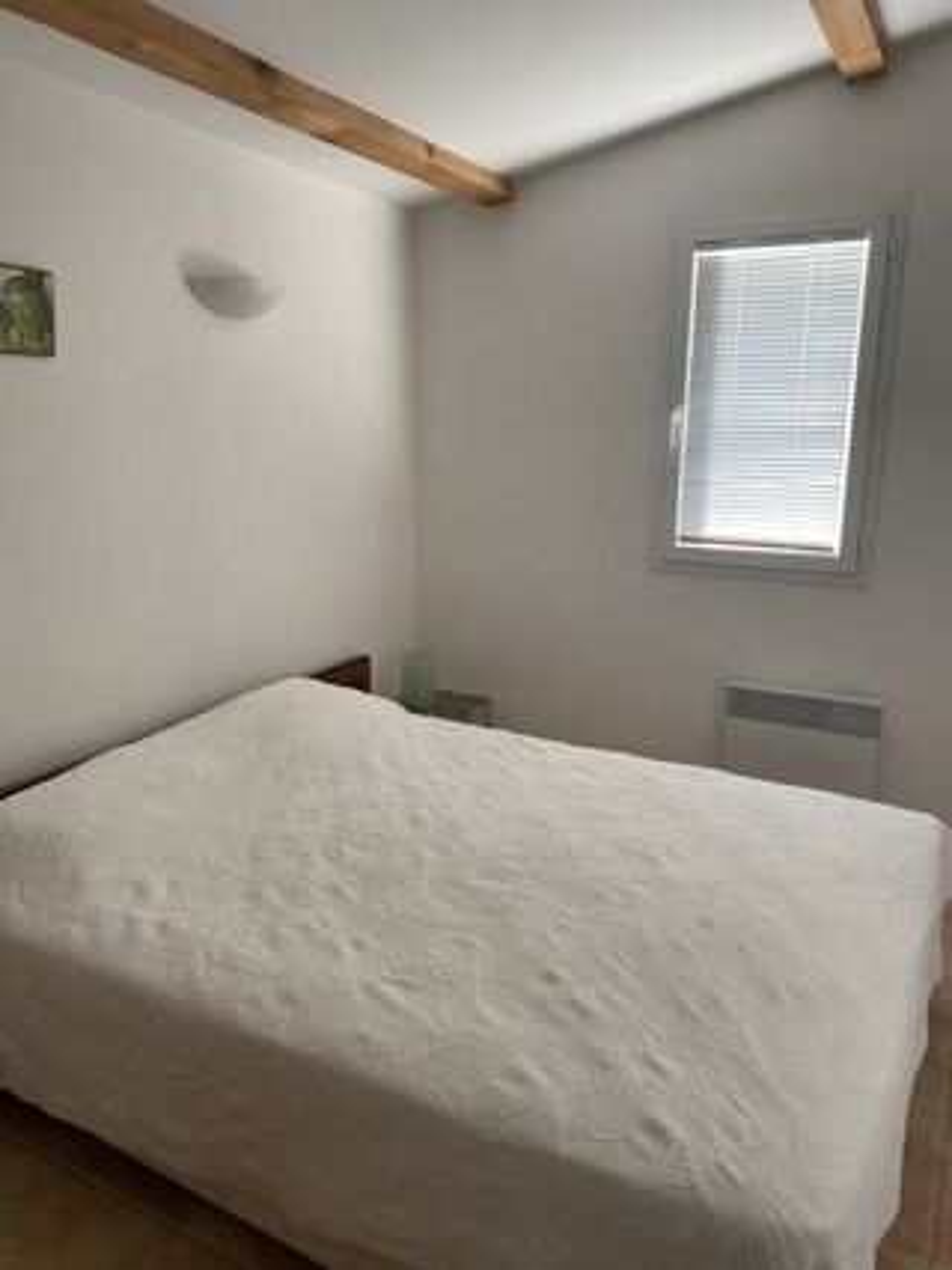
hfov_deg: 53.0
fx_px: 954
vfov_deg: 67.3
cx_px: 476
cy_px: 635
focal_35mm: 26
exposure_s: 1/119
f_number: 1.8
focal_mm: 4.25
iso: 125
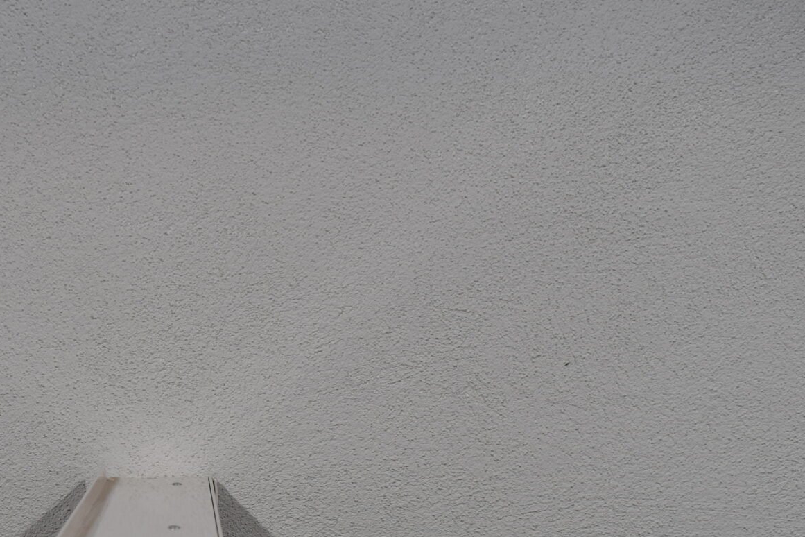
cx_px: 119
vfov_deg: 17.6
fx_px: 1702
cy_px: 514
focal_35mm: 76
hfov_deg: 26.0
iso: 200
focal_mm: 23
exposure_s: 1/125
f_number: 5.6
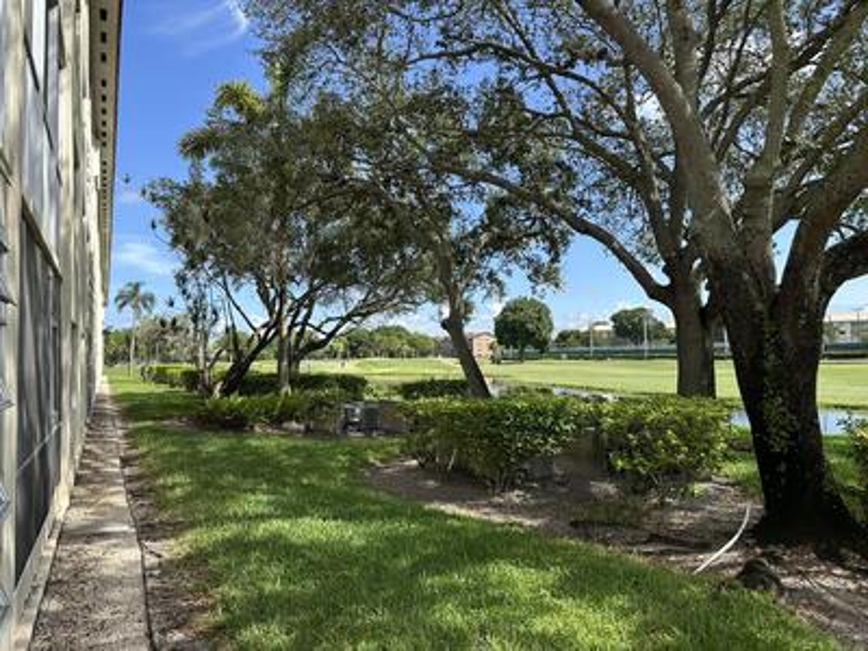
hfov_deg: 71.6
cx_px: 434
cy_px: 326
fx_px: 602
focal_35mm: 24
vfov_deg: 56.8
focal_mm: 6.86
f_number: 1.78
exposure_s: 1/1664
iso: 80
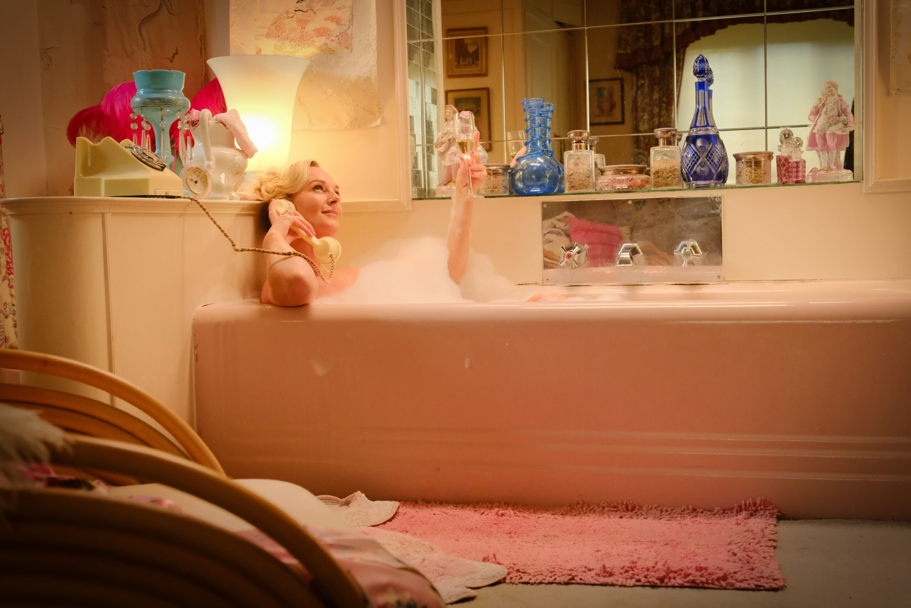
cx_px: 456
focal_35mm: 42
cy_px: 304
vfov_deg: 31.9
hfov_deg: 46.4
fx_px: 1063
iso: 3200
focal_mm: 28.3
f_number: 4
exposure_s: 1/250
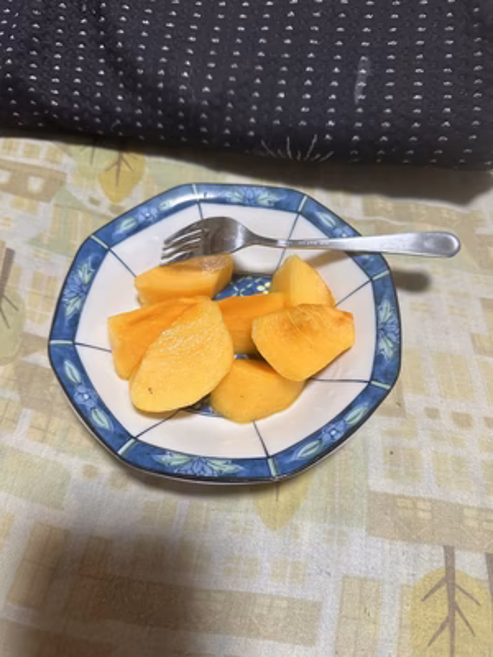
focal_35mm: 24
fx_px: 456
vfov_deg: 71.6
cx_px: 246
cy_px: 328
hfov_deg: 56.8
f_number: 1.78
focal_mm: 6.86
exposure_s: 1/60
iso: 200
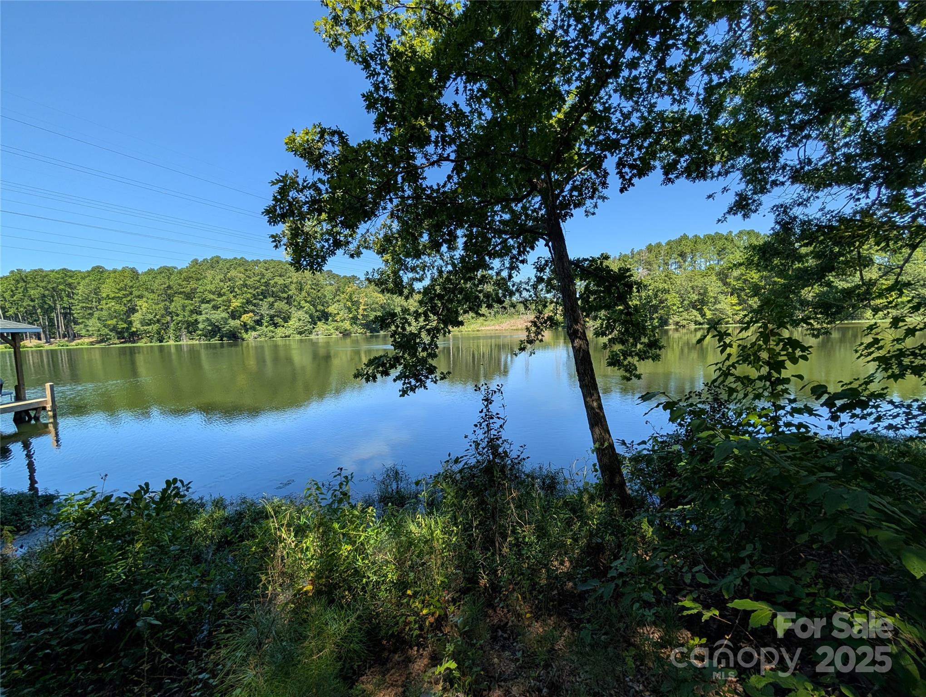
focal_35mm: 12
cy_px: 348
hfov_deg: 110.5
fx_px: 321
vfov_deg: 94.6
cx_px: 463
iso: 54
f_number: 1.7
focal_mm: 2.02
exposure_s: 1/1502
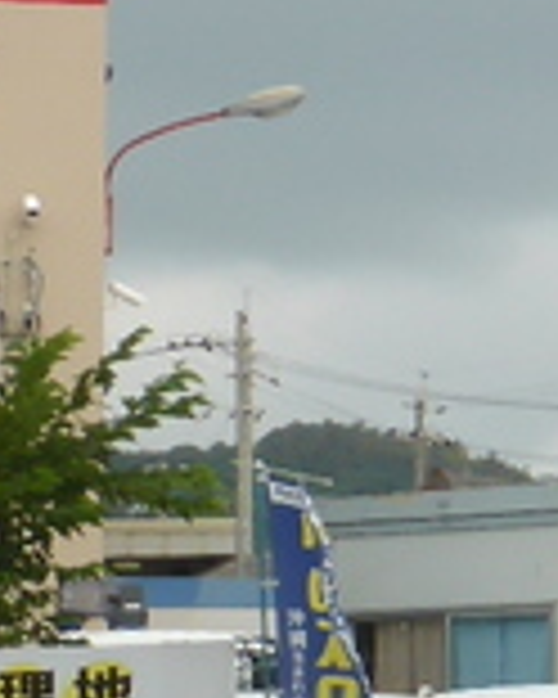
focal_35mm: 265
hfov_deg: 5.3
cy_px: 563
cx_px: 2092
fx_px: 5470
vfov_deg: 7.3
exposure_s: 1/640
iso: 100
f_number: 3.9
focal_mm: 7.4
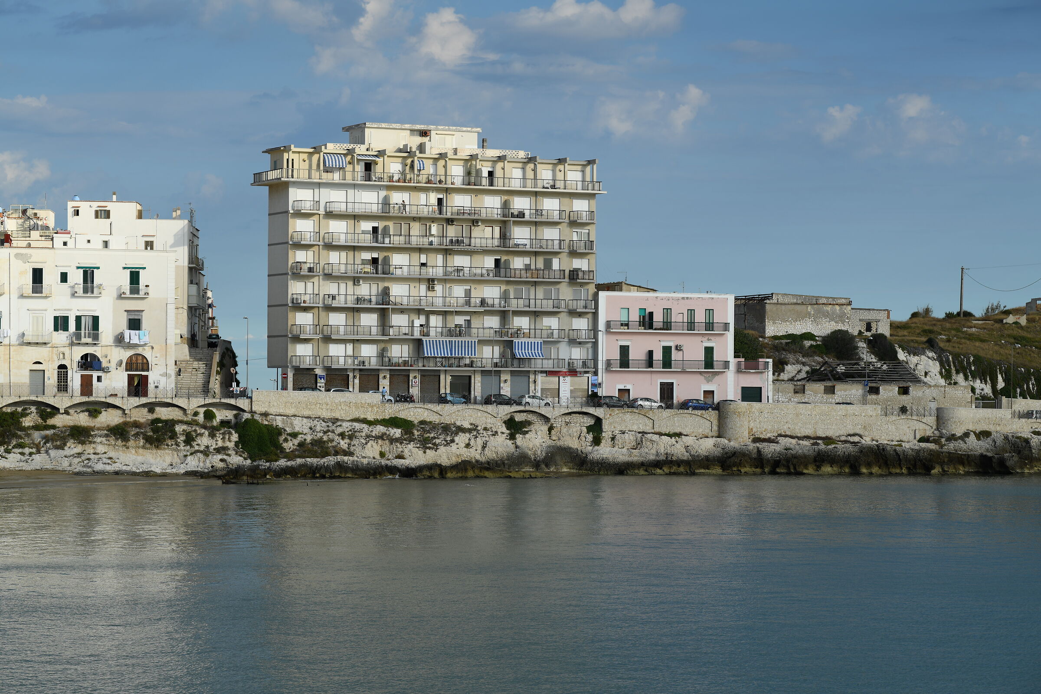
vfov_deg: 13.0
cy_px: 347
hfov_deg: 19.5
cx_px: 520
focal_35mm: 105
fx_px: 3036
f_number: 6.3
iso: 64
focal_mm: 105
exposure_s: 1/400
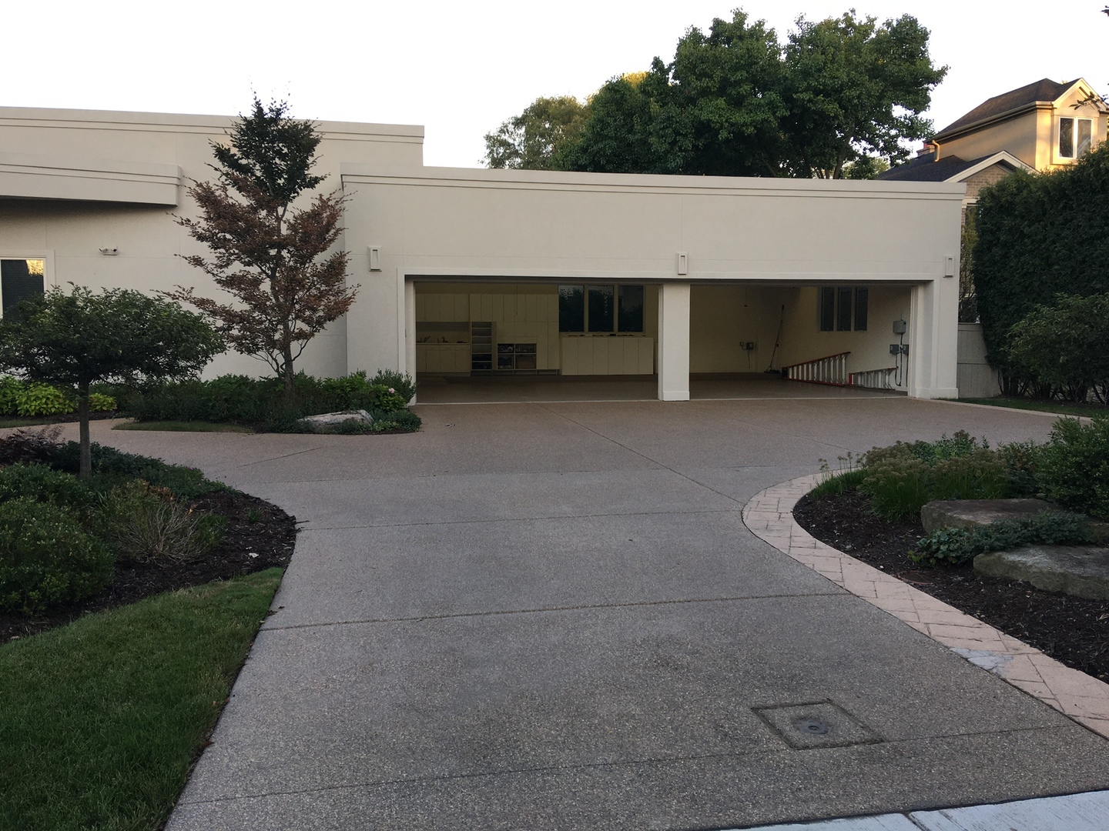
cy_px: 416
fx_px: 929
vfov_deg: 48.2
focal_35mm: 29
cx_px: 554
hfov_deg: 61.7
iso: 32
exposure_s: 1/120
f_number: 2.2
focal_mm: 4.15
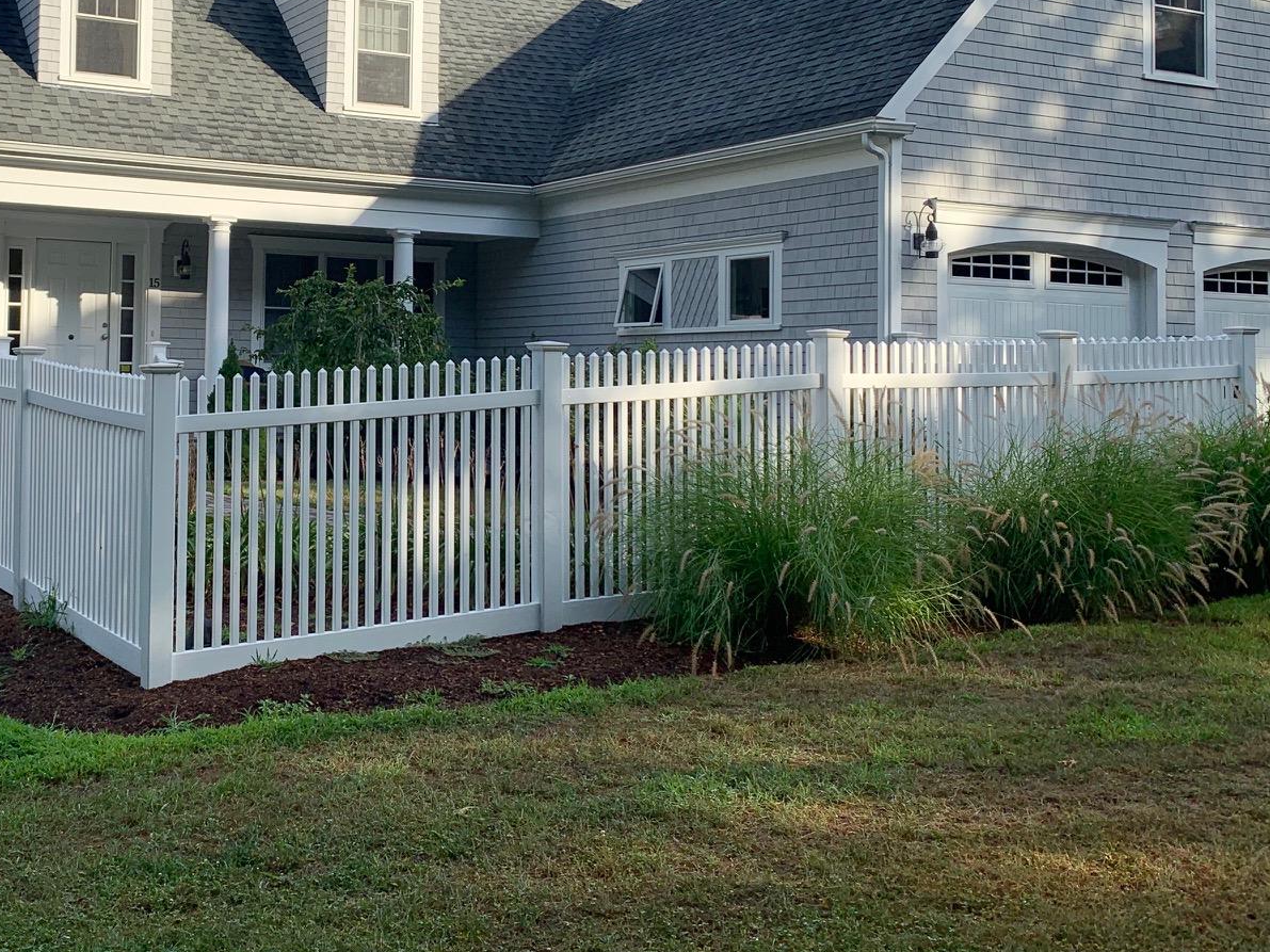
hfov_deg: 41.9
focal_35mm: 44
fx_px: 1614
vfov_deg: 32.6
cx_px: 350
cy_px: 317
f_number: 1.8
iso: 25
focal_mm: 4.25
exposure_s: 1/1447
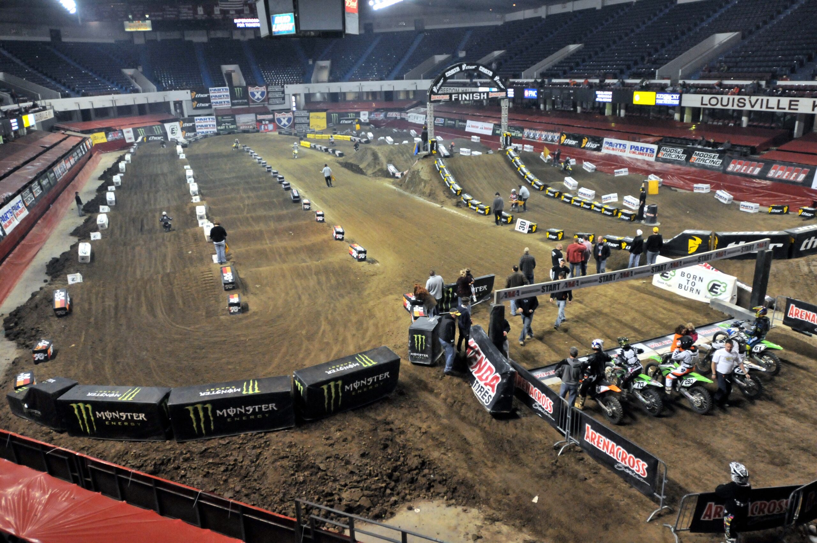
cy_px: 272
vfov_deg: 50.3
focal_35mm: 26
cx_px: 408
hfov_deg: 70.5
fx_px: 578
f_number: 2.8
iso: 1600
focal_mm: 17
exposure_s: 1/640
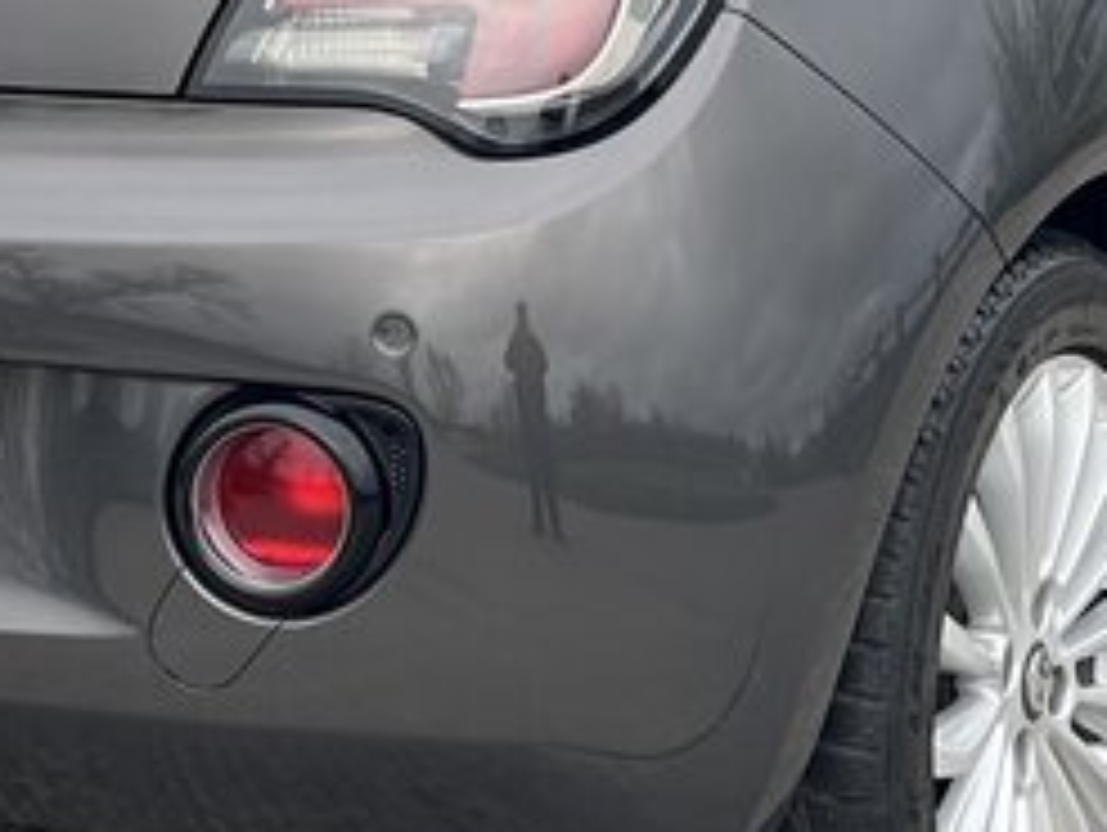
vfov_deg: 8.7
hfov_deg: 11.7
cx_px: 405
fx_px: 5410
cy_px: -135
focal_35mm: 169
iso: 25
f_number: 2
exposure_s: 1/168
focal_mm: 6
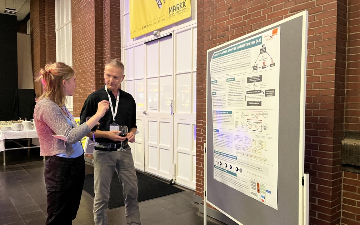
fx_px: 275
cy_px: 116
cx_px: 178
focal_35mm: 28
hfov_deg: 66.5
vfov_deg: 44.5
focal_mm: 5.1
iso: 640
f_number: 1.6
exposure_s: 1/33
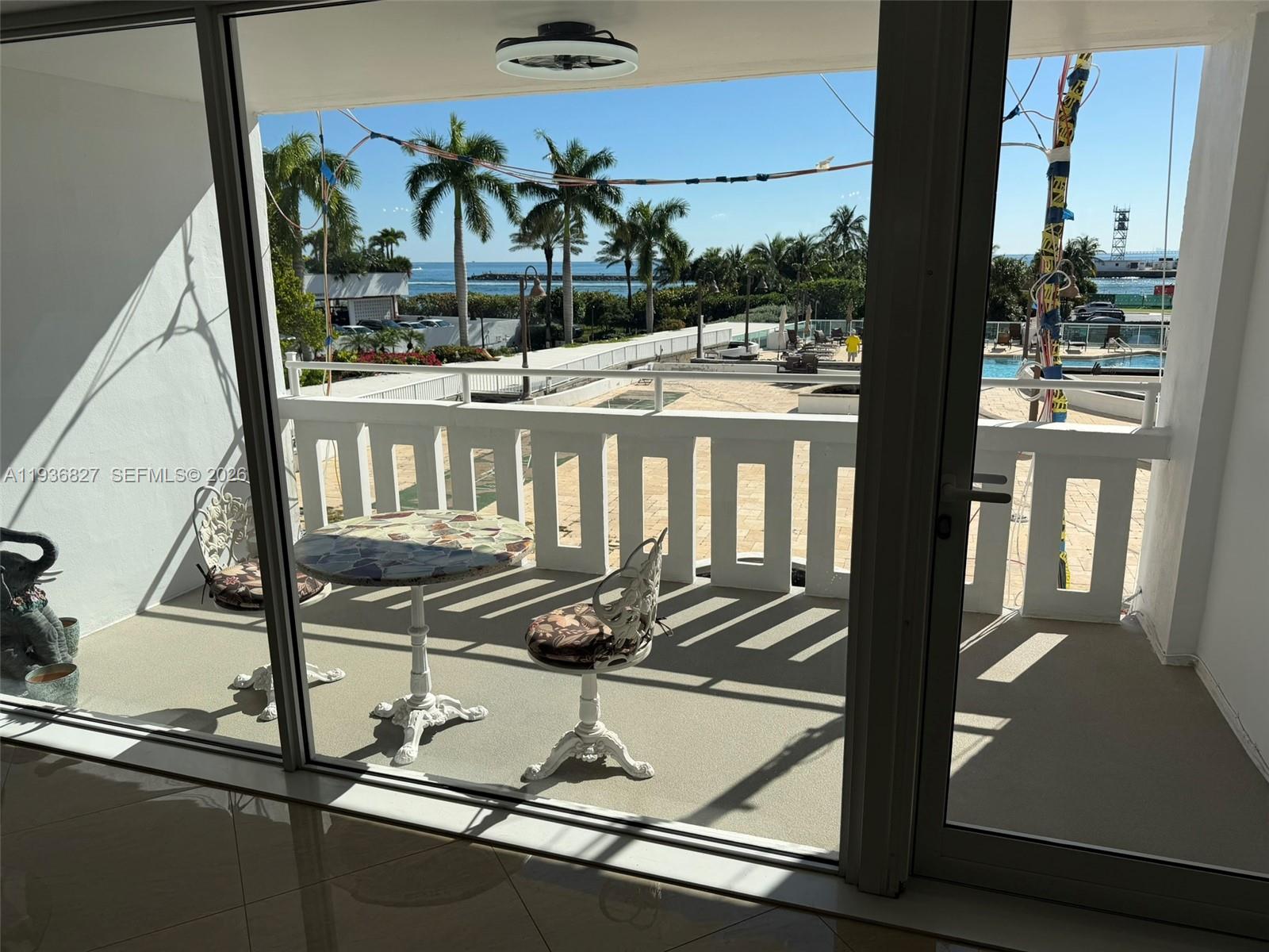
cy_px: 476
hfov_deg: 71.6
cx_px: 634
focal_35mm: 24
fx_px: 880
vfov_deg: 56.8
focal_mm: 6.76
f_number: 1.78
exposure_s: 1/3145
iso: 80
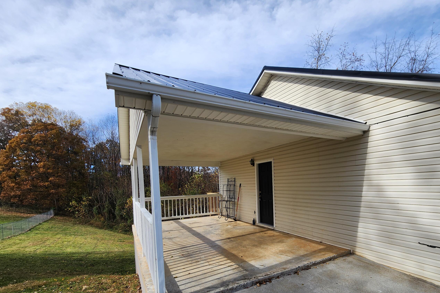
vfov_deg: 71.9
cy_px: 192
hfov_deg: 95.9
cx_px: 255
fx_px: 196
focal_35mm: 16
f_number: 2.2
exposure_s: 1/1449
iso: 50
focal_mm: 2.2
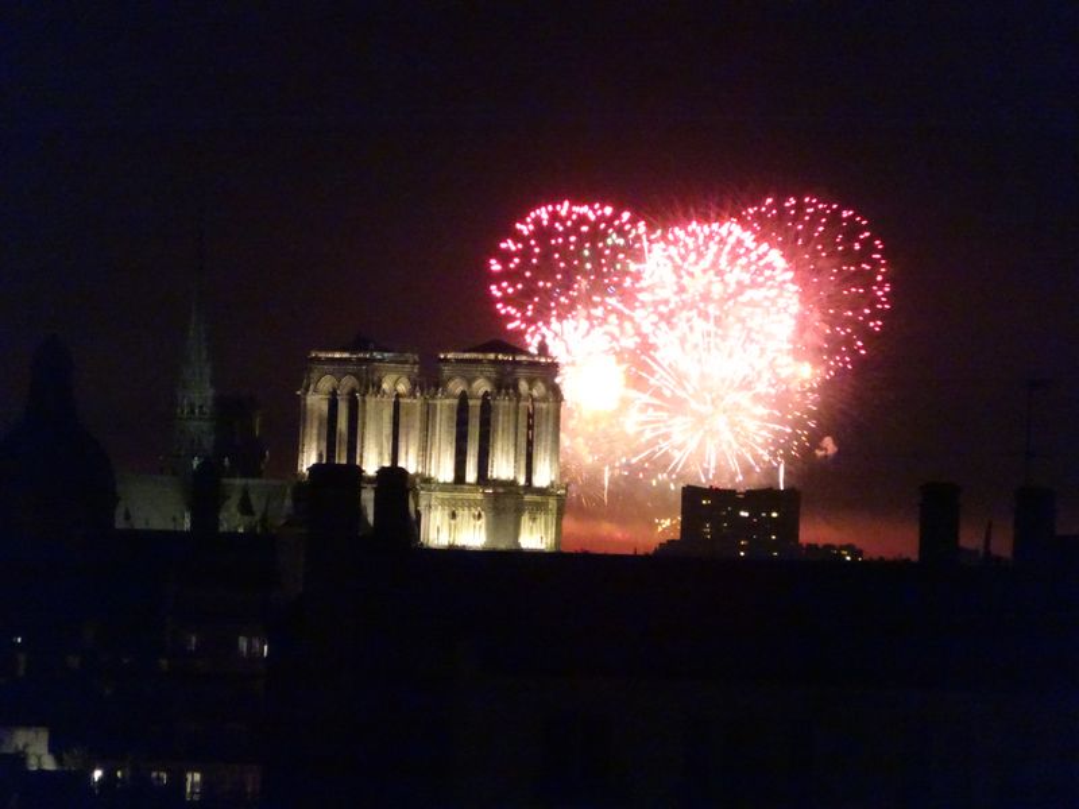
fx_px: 16458
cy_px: 404
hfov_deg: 3.8
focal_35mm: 528
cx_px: 540
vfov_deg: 2.8
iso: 3200
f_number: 6.3
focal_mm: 90.16
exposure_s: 1/8
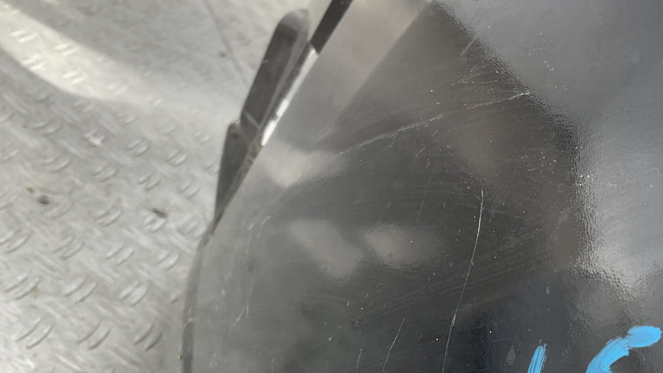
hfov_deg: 46.9
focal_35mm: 43
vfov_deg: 27.1
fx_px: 756
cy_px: 304
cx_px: 420
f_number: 1.8
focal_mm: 3
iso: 25
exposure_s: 1/120
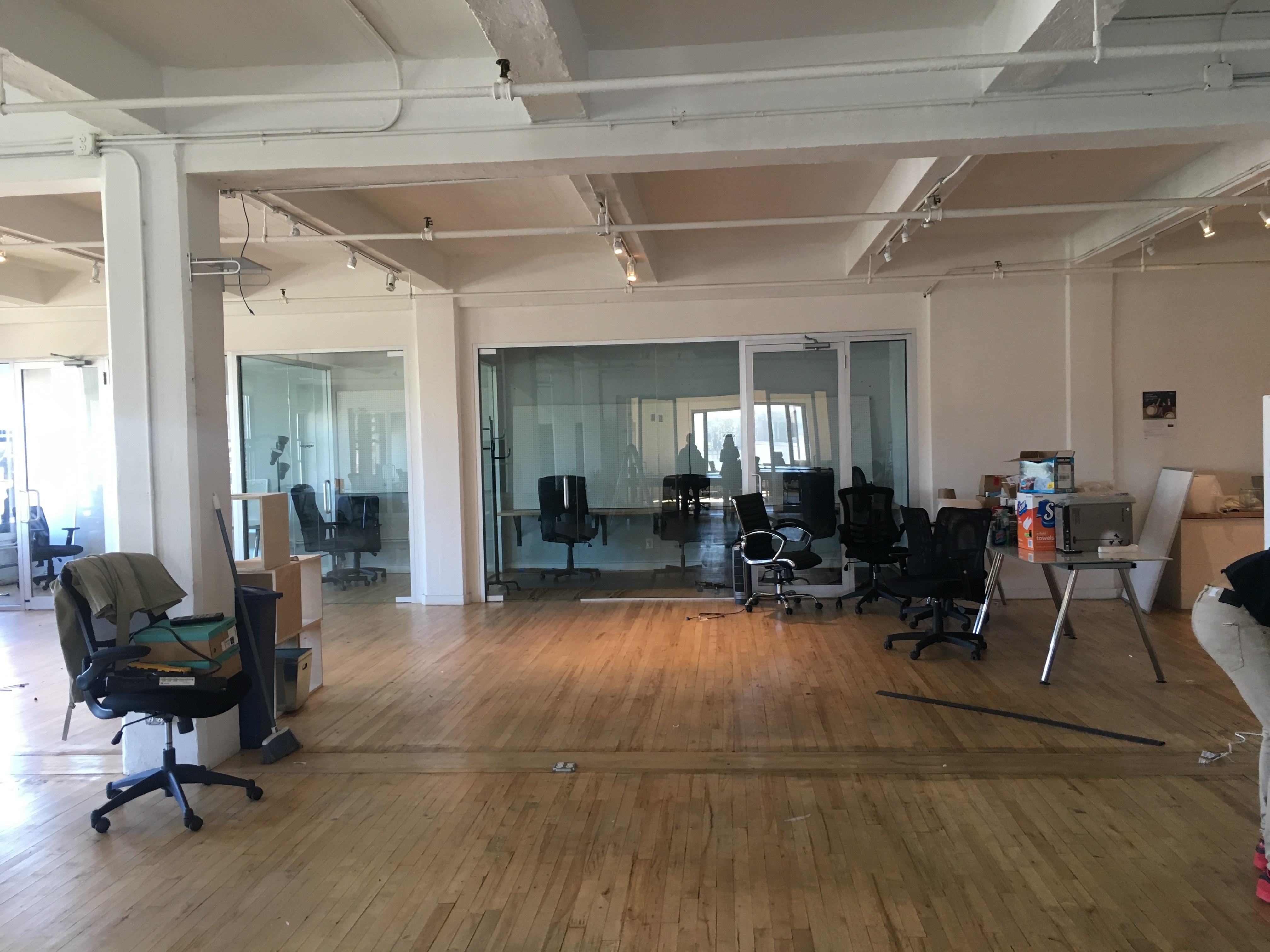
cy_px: 476
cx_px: 635
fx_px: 1064
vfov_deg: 48.2
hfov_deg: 61.7
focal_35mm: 29
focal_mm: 4.15
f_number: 2.2
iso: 80
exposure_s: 1/30
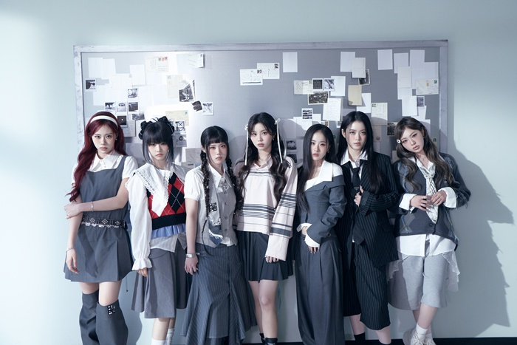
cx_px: 258
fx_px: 575
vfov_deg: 33.4
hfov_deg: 48.4
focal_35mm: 40
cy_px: 172
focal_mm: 40
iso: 1000
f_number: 7.1
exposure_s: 1/125
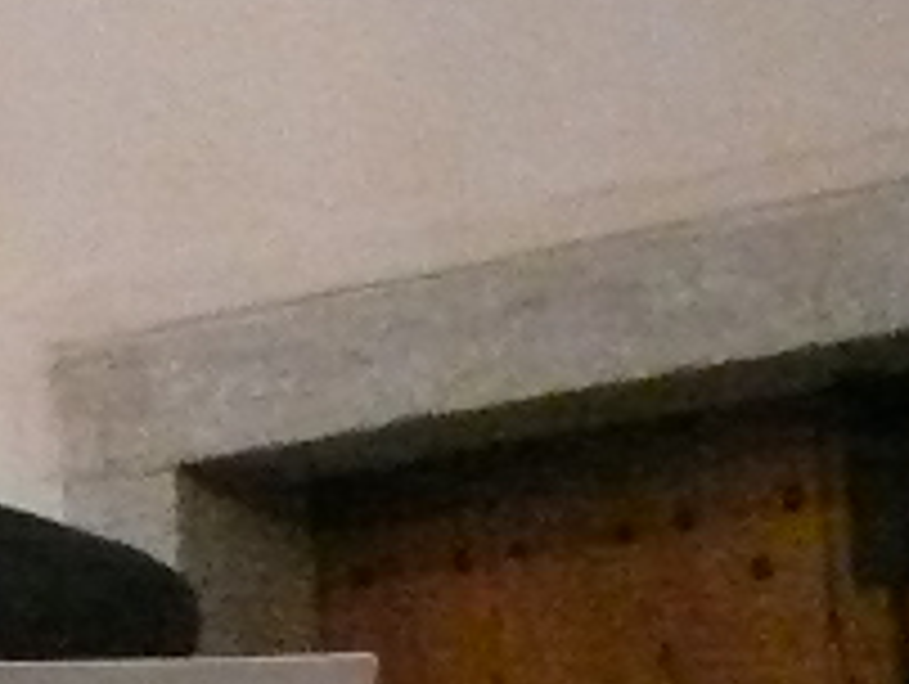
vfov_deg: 4.4
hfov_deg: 5.6
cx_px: -1804
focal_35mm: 332
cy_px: 1696
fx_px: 8729
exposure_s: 1/25
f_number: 2.8
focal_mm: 8.4
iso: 800
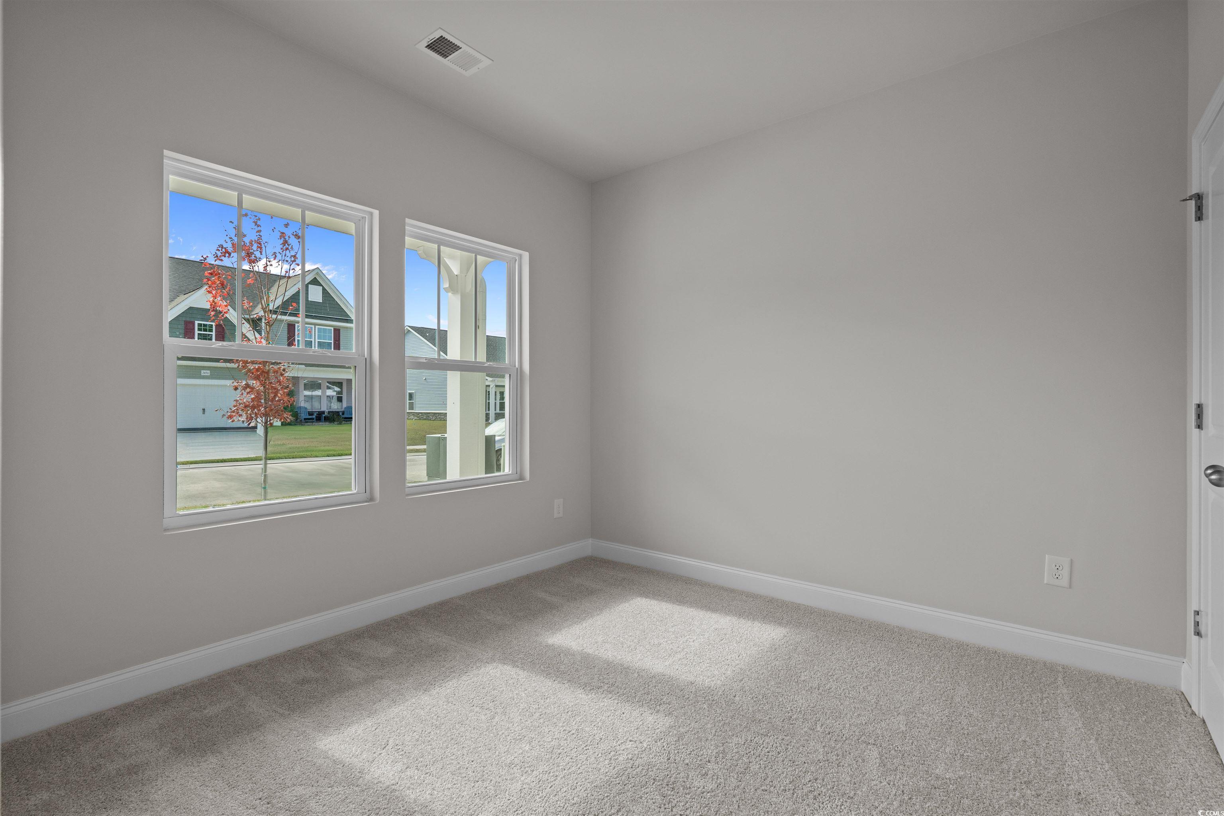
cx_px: 612
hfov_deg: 96.7
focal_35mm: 16
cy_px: 408
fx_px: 544
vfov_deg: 73.7
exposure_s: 1/15
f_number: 8
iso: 800
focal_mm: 16
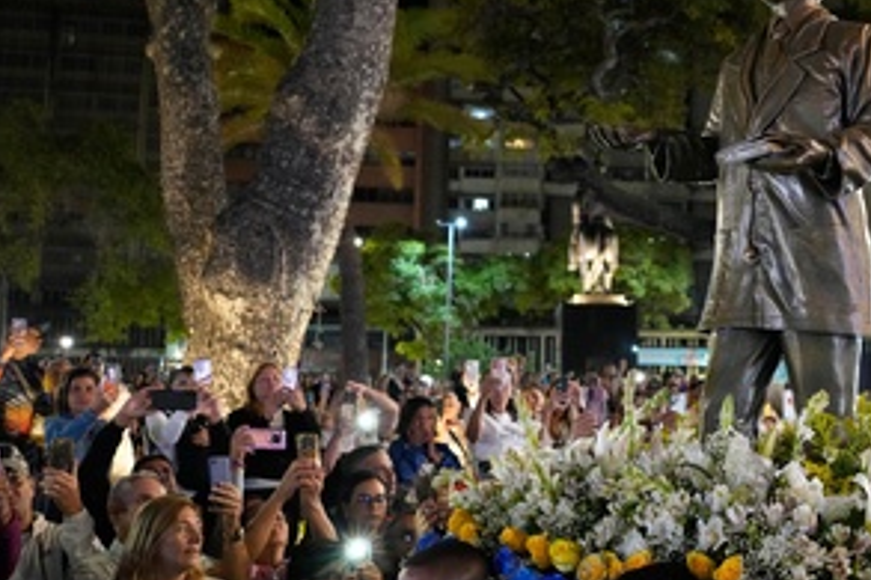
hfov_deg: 38.8
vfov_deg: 27.5
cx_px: 699
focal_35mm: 49
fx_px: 1185
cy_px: 278
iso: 4000
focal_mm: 28
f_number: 3.2
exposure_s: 1/60
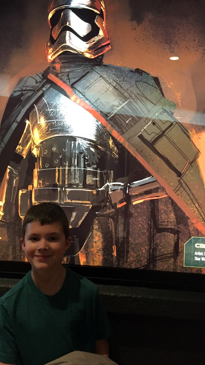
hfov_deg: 36.7
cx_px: 102
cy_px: 181
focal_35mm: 32
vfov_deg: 61.0
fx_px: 309
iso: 250
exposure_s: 1/30
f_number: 2.2
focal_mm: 4.15
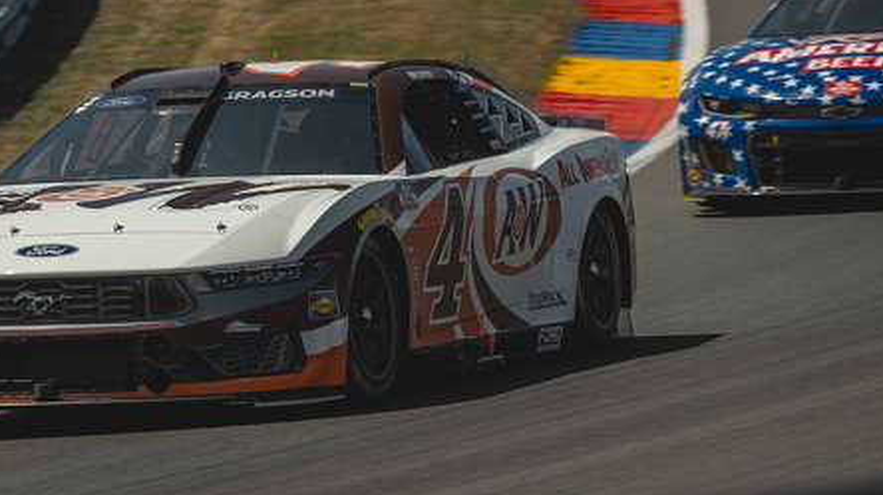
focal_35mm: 318
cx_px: 453
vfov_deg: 3.8
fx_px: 7440
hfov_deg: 6.8
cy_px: 217
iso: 100
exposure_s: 1/500
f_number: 8
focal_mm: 170
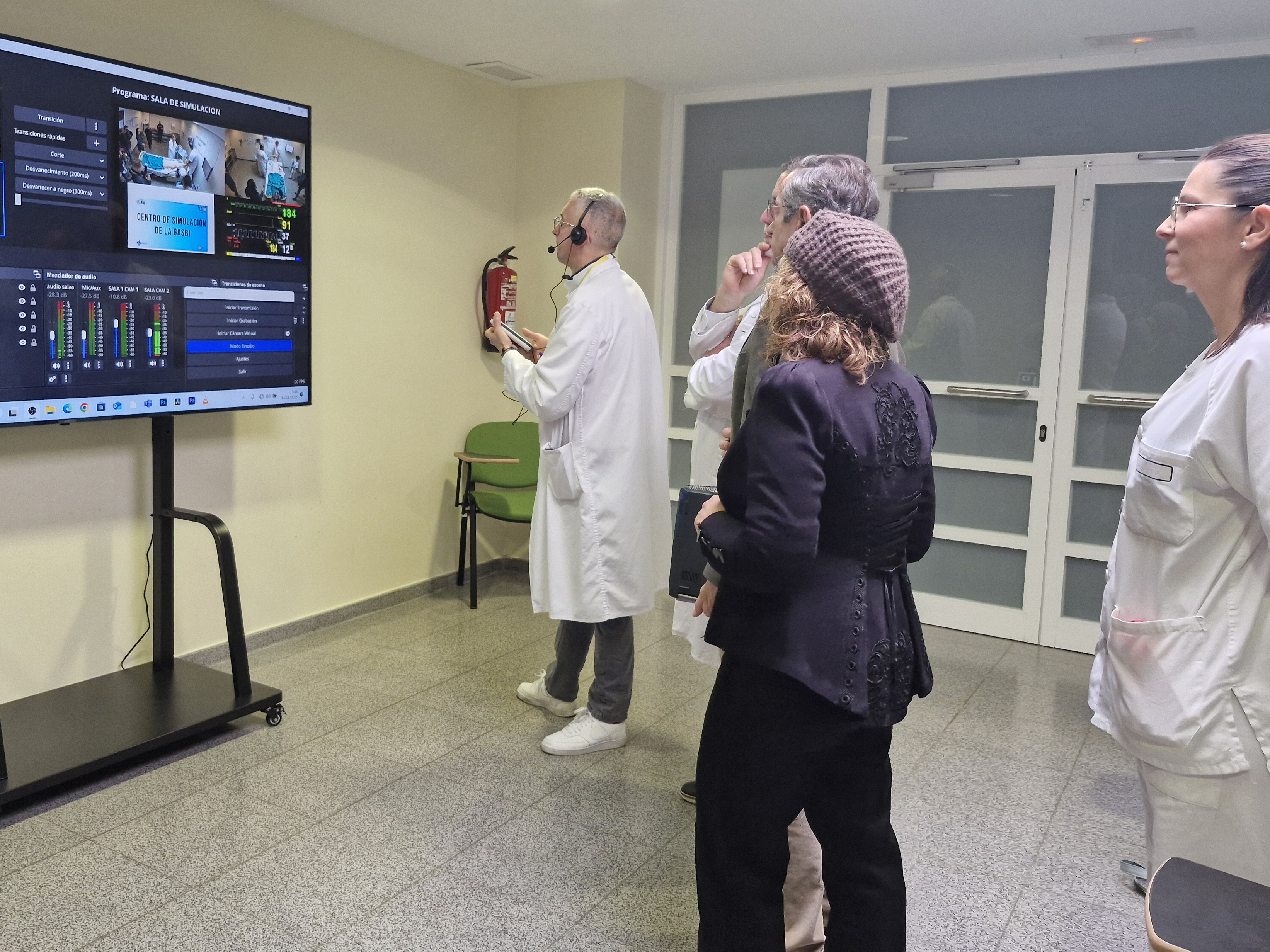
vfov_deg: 49.7
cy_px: 437
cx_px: 576
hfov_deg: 63.3
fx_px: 1027
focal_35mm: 28
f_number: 1.8
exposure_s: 1/120
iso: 320
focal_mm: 5.54
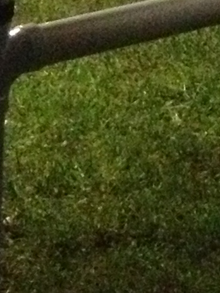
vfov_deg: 7.5
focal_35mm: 246
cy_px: -422
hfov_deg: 5.8
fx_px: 2085
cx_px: 570
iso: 800
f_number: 2.4
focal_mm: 4.28
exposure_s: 1/15
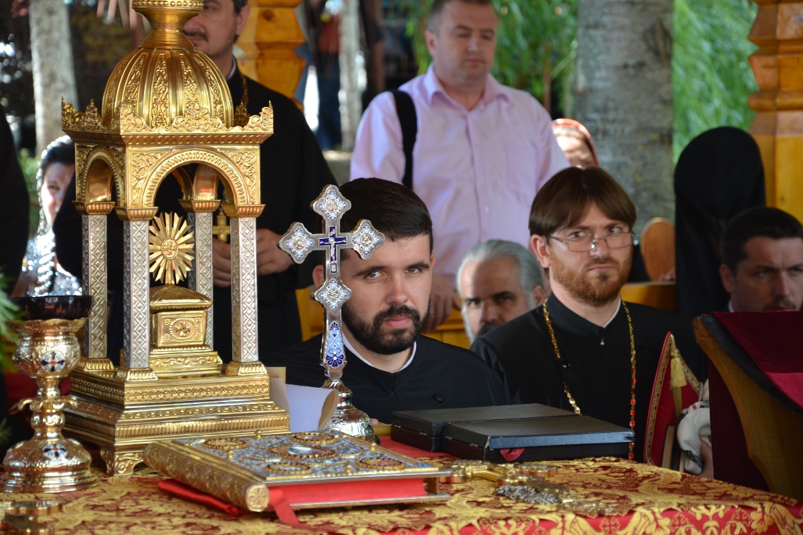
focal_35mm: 147
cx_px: 402
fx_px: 3279
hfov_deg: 14.0
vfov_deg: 9.3
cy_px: 268
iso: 100
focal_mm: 98
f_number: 5.6
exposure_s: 1/30
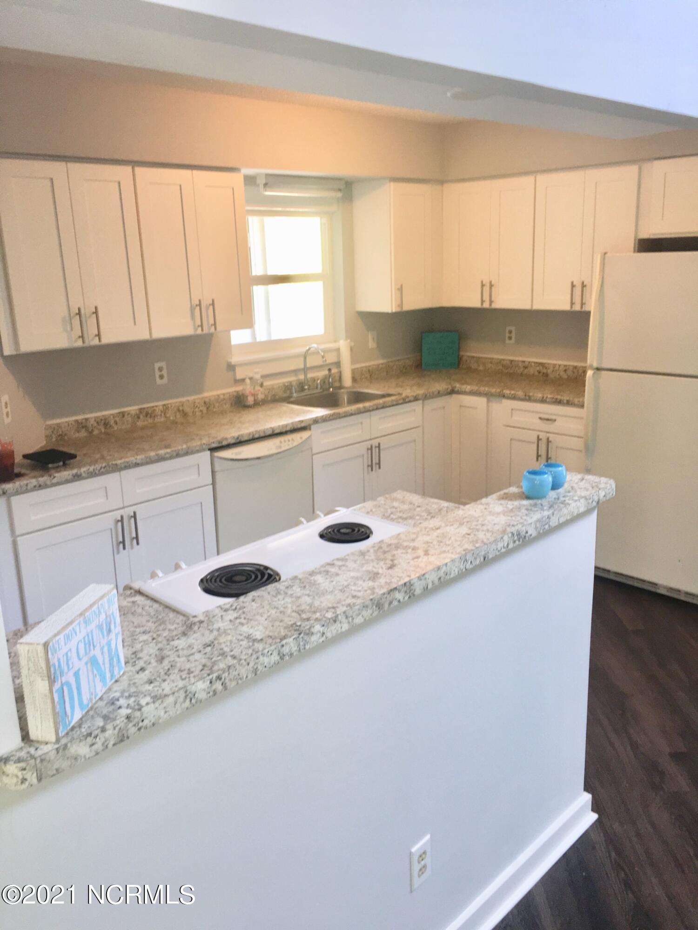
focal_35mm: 29
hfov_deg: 48.2
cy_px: 465
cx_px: 349
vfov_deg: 61.7
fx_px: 780
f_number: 2.2
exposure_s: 1/30
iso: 40
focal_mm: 4.15
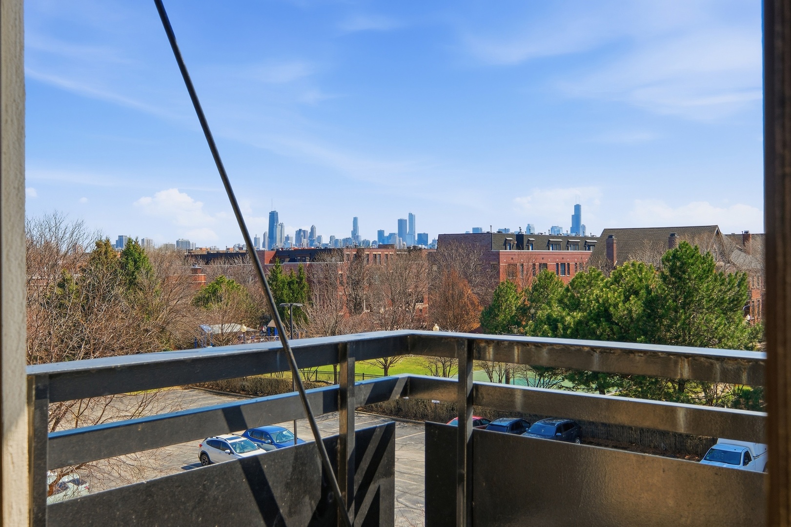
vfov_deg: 36.9
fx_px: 791
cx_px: 396
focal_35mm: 36
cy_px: 264
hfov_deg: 53.1
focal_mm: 24
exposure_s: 1/7500
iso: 640
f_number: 7.1
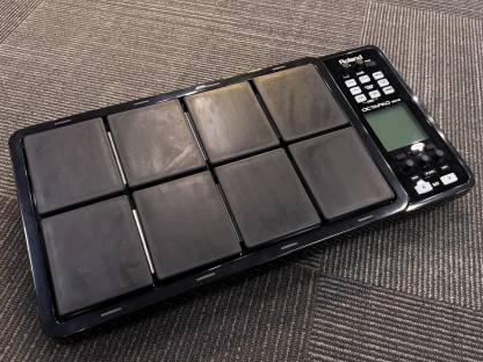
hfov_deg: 59.9
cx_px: 254
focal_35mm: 30
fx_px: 419
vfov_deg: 46.8
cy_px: 188
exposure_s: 1/60
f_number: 1.78
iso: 125
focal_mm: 6.76
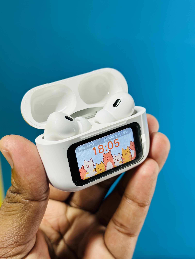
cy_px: 130
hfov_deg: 30.3
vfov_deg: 39.7
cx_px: 98
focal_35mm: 48
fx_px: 361
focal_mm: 6.86
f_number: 1.78
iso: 125
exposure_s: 1/101
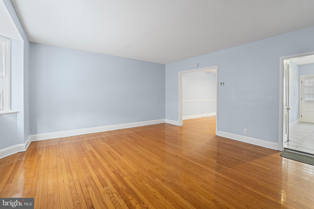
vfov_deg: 73.7
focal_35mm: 16
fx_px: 140
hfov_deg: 96.8
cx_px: 157
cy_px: 104
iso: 2000
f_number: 7.1
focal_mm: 16
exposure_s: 1/25
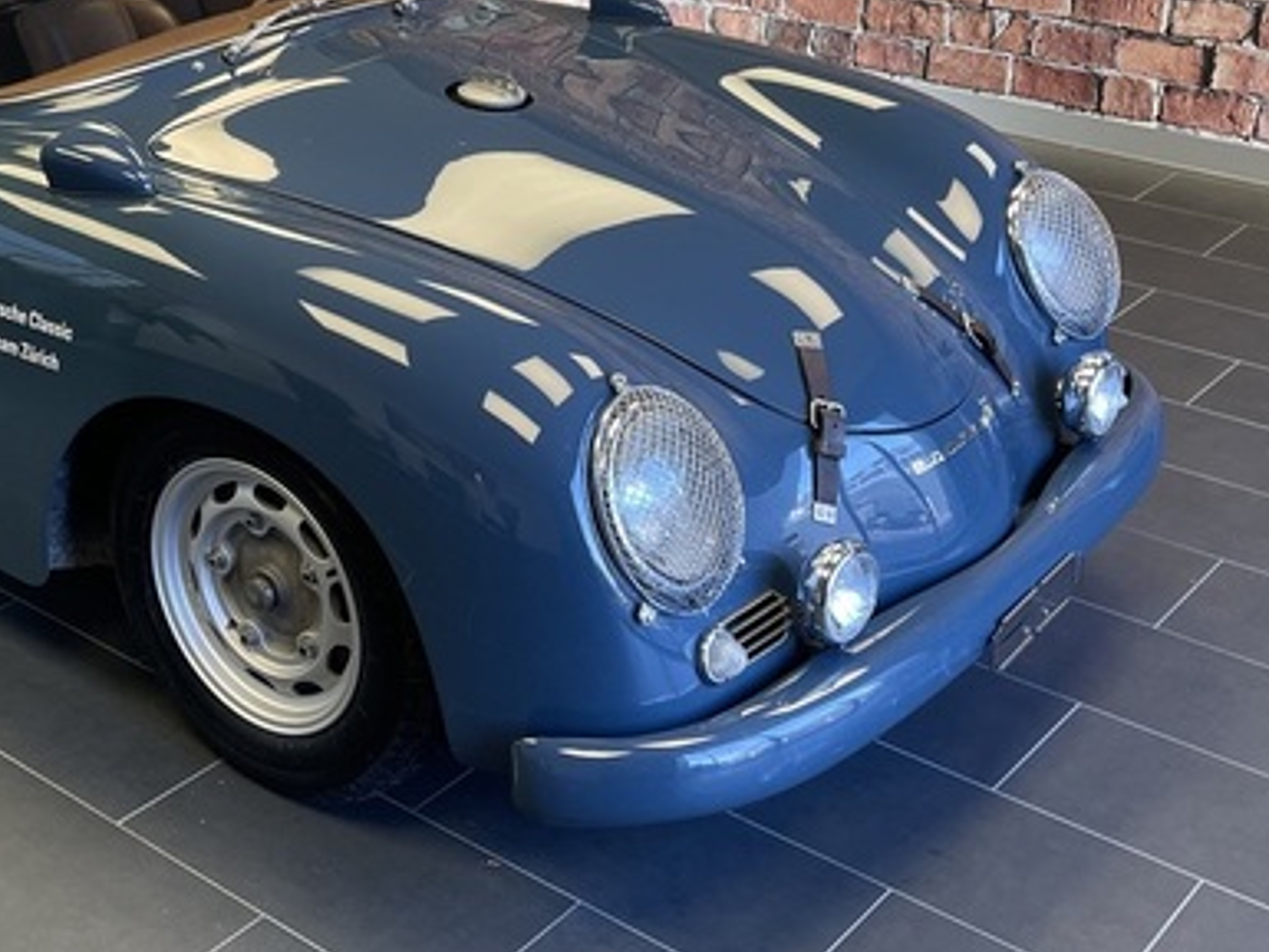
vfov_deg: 26.6
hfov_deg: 35.1
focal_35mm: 54
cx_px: 396
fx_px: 1980
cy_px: 204
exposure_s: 1/100
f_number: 1.6
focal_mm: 5.1
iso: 100
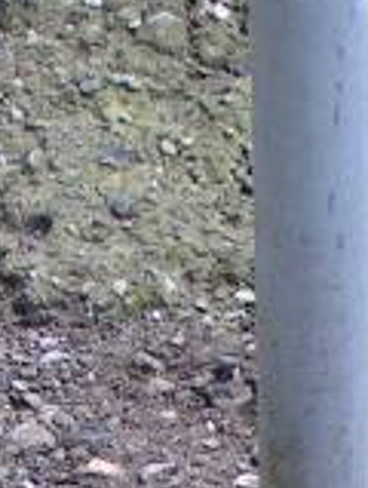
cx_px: 316
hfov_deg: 4.7
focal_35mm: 316
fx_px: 4461
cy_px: 1157
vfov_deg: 6.0
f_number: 3.2
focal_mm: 9.7
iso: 125
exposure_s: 1/60
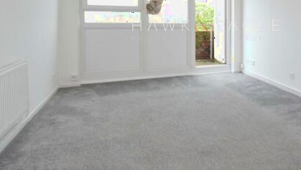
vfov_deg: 41.9
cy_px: 27
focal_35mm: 26
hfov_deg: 69.4
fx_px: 208
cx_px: 206
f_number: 6.3
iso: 100
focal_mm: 10
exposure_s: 1/5
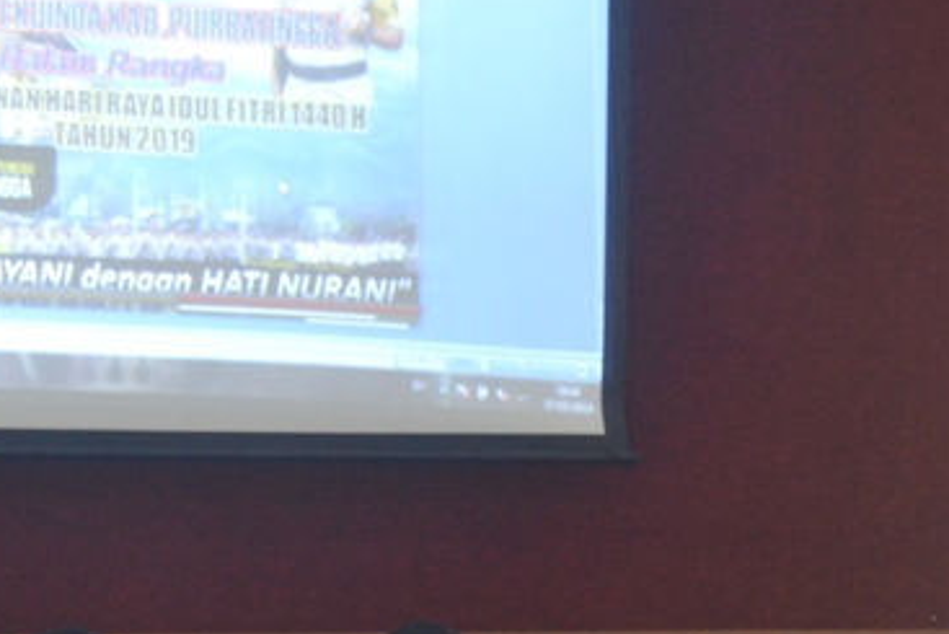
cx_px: 171
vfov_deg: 6.6
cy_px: 836
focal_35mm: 207
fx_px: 5459
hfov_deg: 9.9
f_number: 4.5
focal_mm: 44
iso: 640
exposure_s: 1/15
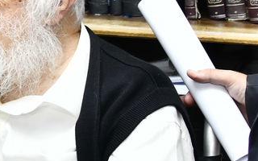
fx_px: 879
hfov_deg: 14.6
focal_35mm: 125
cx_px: -206
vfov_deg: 10.3
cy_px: -38
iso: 1000
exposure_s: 1/160
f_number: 5.6
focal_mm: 28
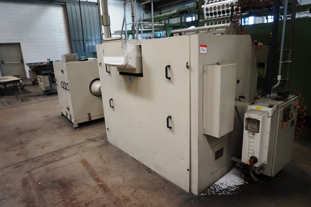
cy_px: 104
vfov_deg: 53.1
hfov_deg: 73.8
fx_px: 207
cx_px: 156
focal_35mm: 24
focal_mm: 16
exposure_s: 1/160
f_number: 3.5
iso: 2500
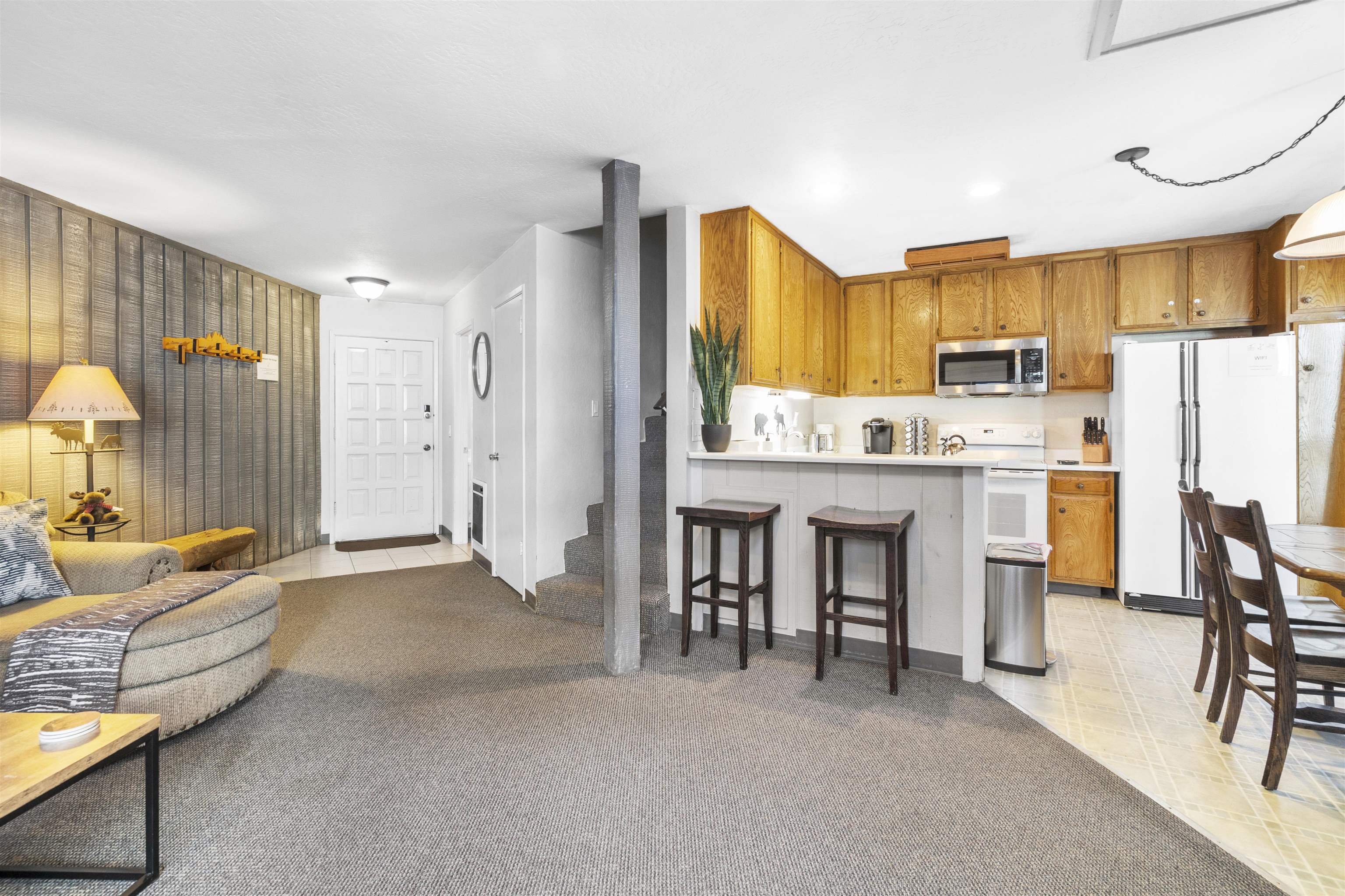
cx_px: 672
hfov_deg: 96.7
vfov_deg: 73.7
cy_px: 448
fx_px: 598
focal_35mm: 16
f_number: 8
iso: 400
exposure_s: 1.6
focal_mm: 16
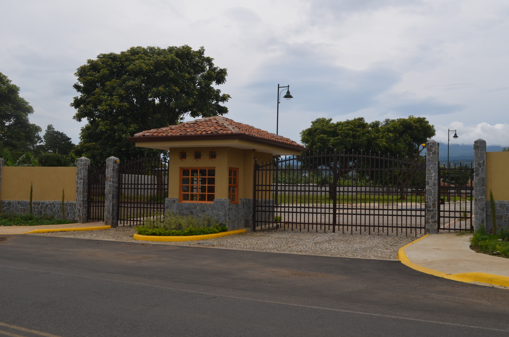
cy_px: 168
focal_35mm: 42
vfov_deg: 31.8
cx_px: 254
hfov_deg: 46.5
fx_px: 593
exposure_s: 1/200
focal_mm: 28
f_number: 10
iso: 100
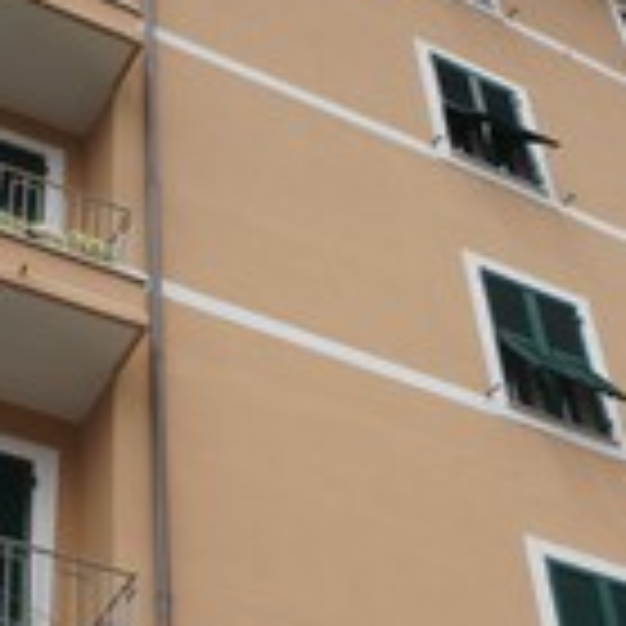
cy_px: 486
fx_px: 1555
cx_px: 315
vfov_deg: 22.5
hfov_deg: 22.8
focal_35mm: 76
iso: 200
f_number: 7.1
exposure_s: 1/500
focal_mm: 18
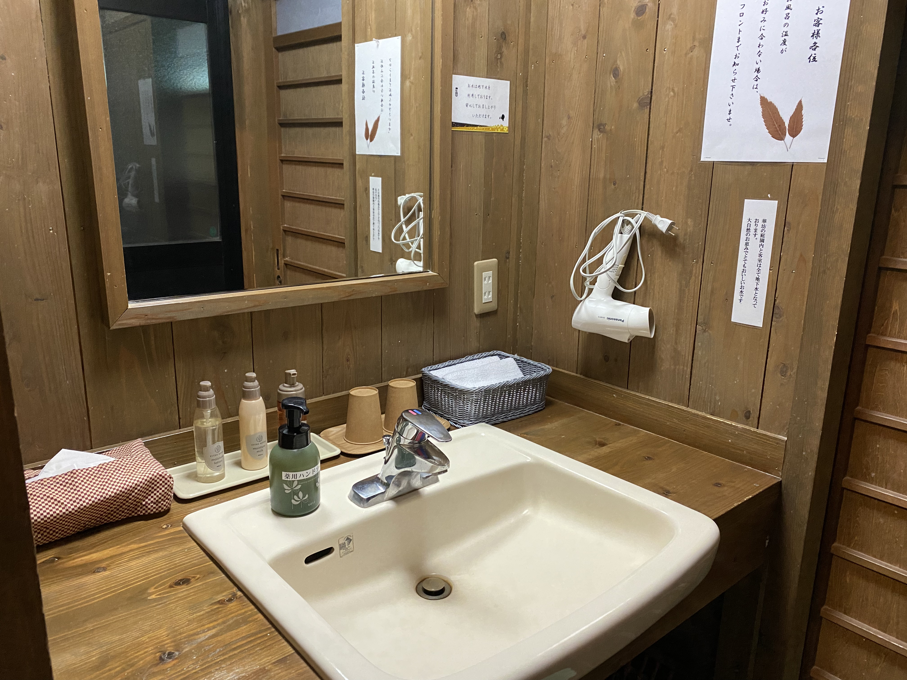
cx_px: 454
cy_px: 340
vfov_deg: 53.1
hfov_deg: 67.3
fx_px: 681
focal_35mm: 26
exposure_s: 1/40
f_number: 1.8
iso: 400
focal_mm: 4.25
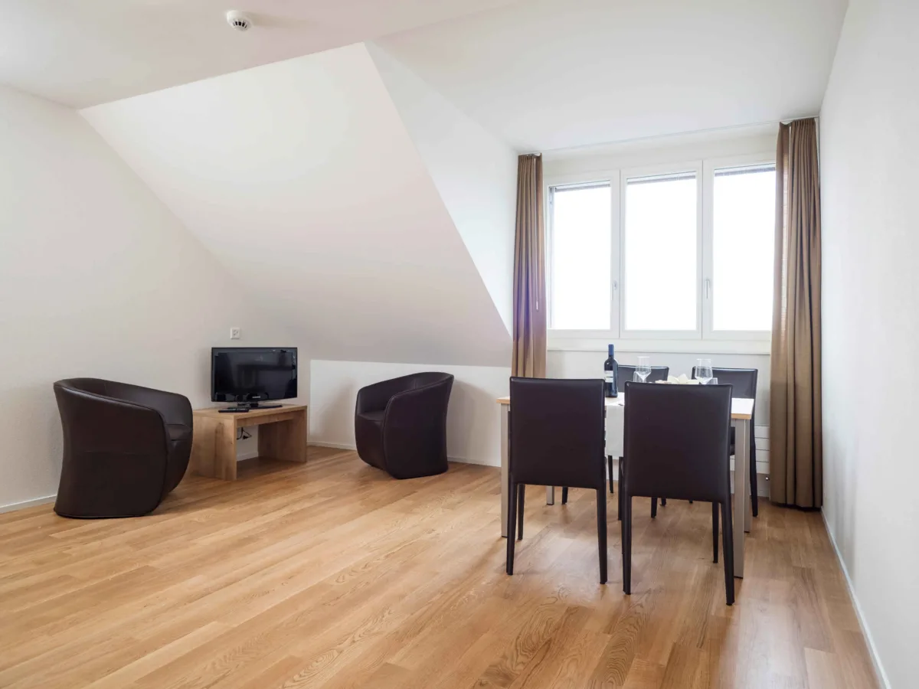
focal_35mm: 22
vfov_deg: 61.1
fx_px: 584
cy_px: 344
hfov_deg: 76.4
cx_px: 460
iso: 200
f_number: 2.8
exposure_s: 1/40
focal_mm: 11
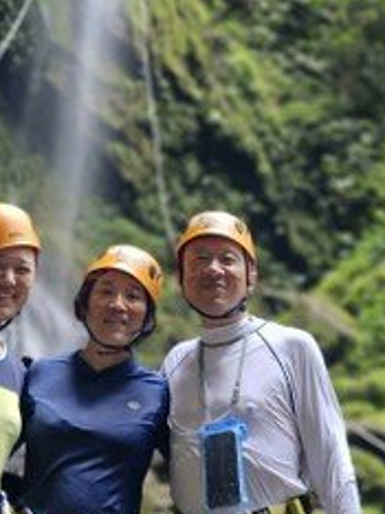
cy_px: 156
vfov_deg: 30.4
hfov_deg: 23.1
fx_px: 936
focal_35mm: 63
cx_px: 123
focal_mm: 5.54
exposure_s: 1/120
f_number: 1.8
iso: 200
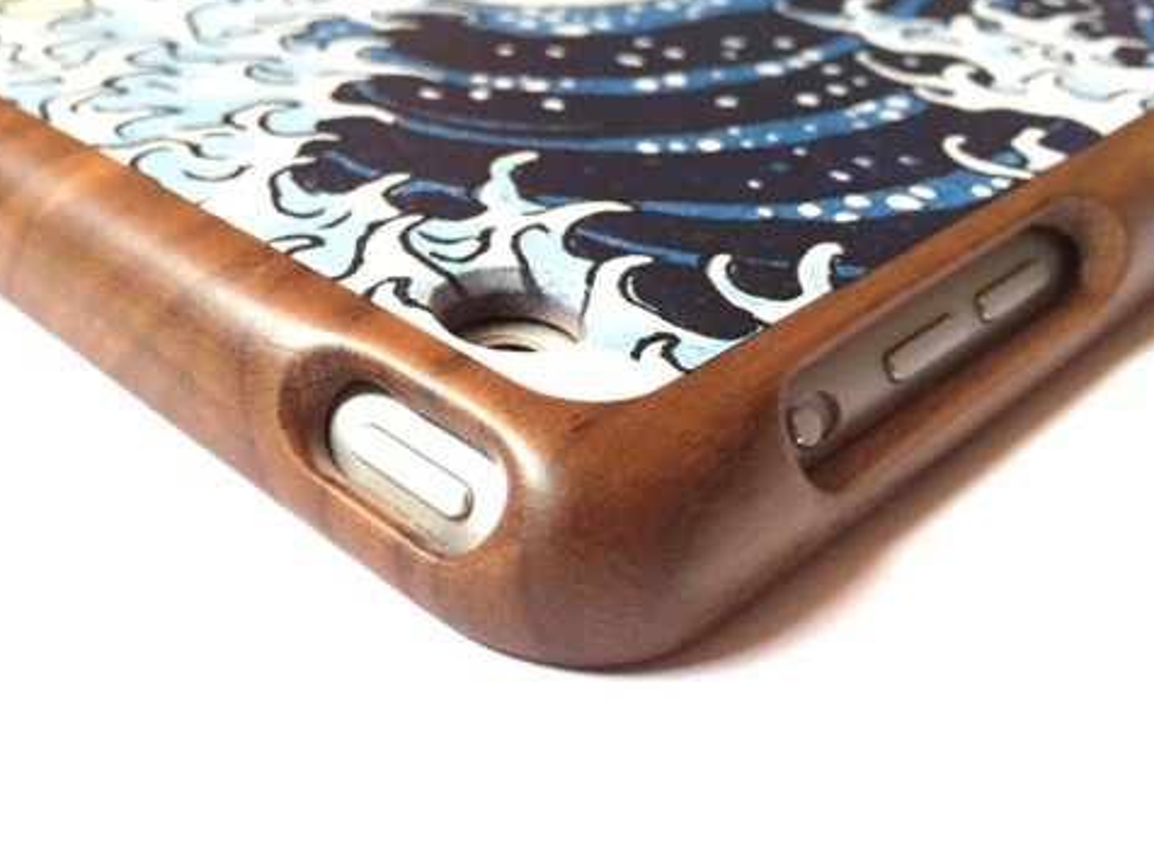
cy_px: 294
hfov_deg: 47.3
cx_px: 410
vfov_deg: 36.5
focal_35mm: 39
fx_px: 1300
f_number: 2.2
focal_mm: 4.15
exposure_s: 1/15
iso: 250
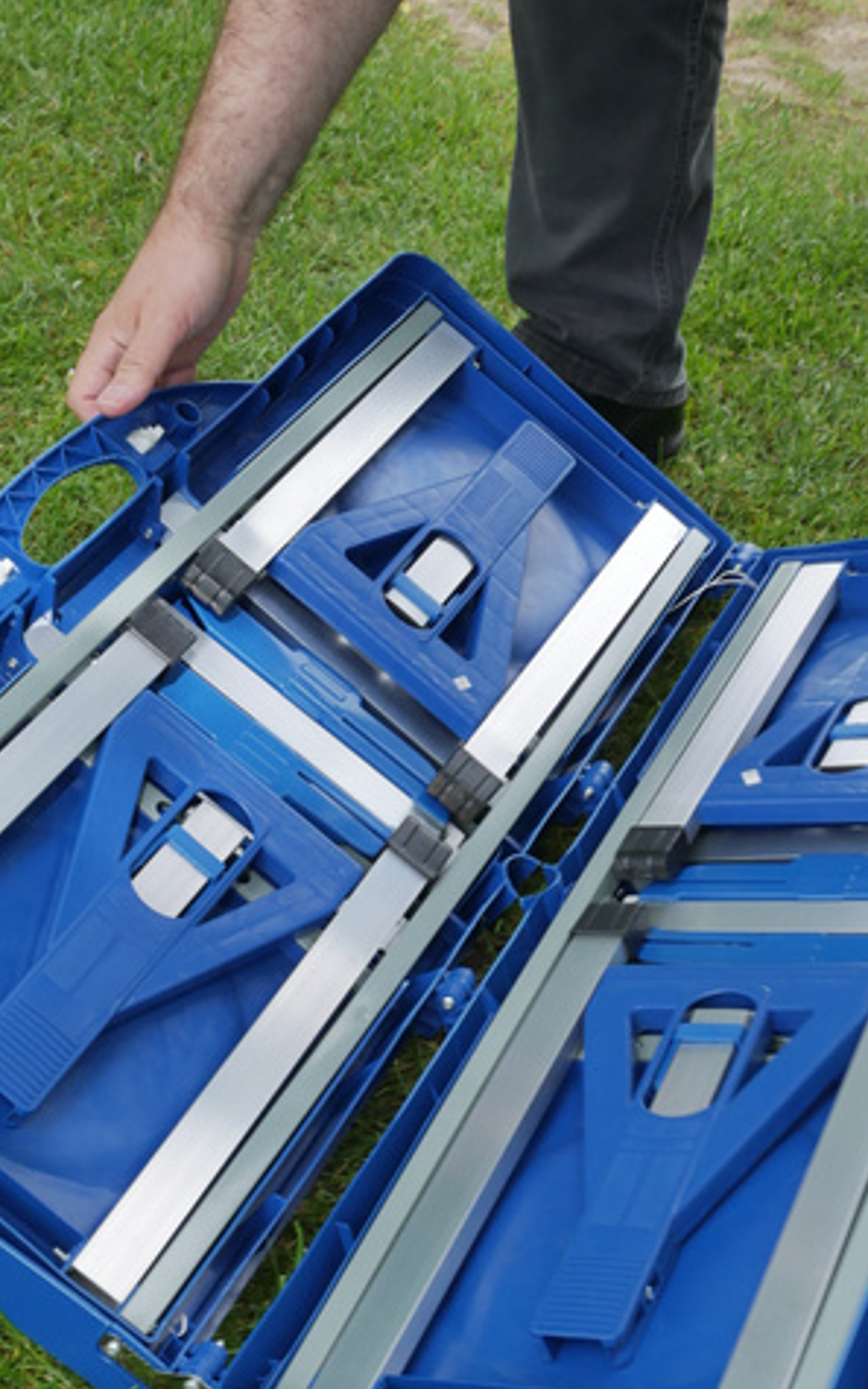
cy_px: 781
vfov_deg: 30.6
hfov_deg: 19.4
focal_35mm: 67
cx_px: 462
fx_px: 2535
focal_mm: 25
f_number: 9
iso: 400
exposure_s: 1/160
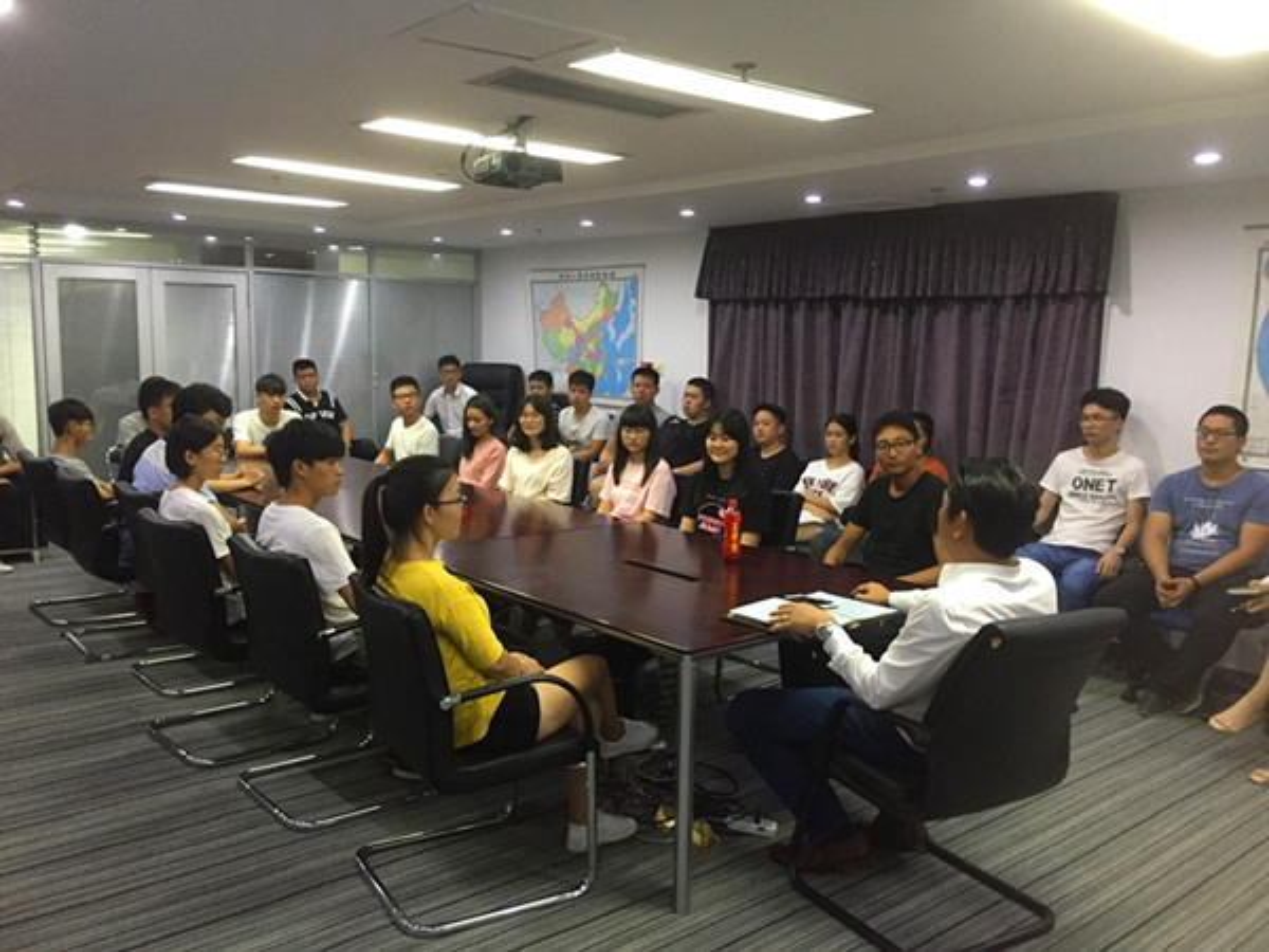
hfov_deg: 61.7
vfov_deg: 48.2
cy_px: 476
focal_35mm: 29
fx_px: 1063
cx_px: 634
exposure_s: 1/20
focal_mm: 4.15
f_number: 2.2
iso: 250
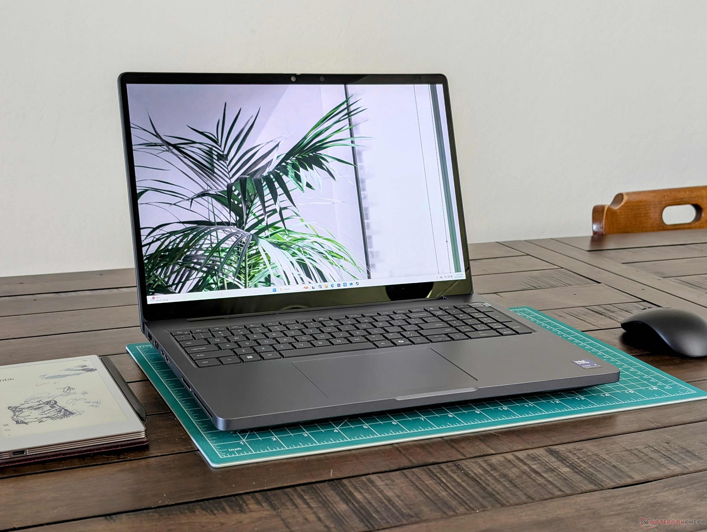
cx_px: 354
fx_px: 1002
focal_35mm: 49
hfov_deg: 38.9
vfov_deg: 29.7
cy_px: 266
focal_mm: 6.9
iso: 82
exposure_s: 1/40
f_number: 1.68
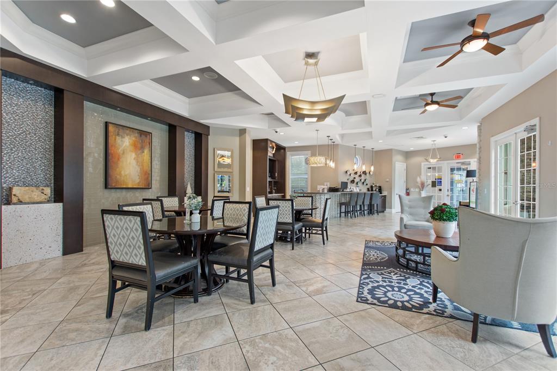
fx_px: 232
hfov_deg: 100.4
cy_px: 186
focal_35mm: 15
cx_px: 278
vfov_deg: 77.3
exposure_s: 1/5
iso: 400
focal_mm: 10
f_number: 4.5
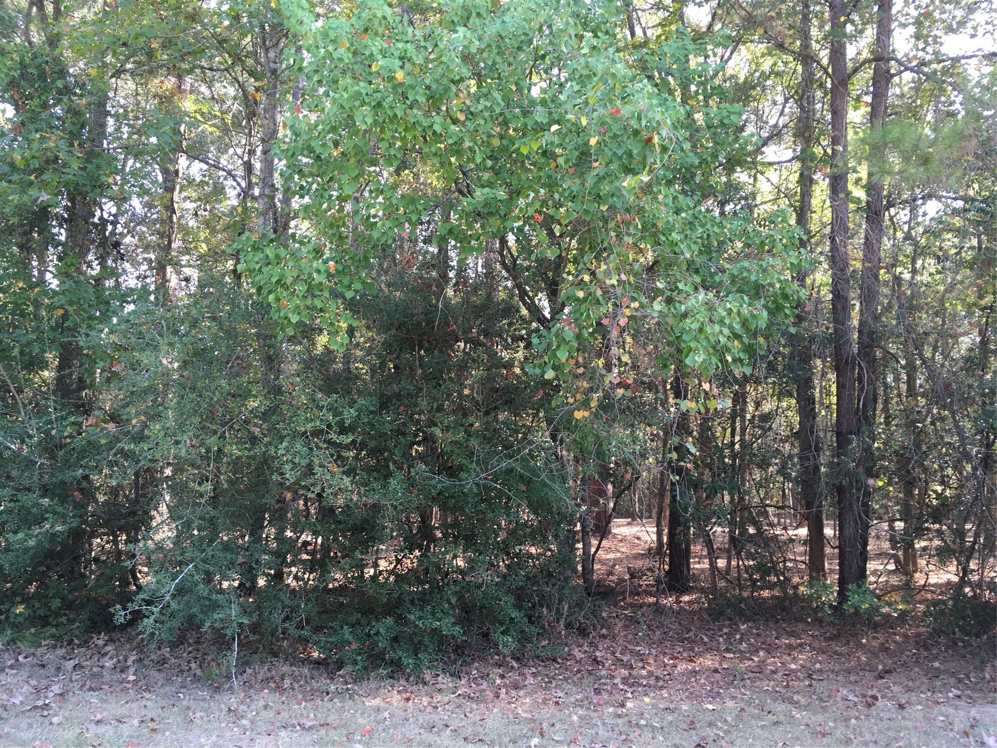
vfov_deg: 48.2
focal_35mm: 29
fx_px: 835
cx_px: 498
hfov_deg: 61.7
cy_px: 374
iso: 40
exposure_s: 1/120
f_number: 2.2
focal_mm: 4.15
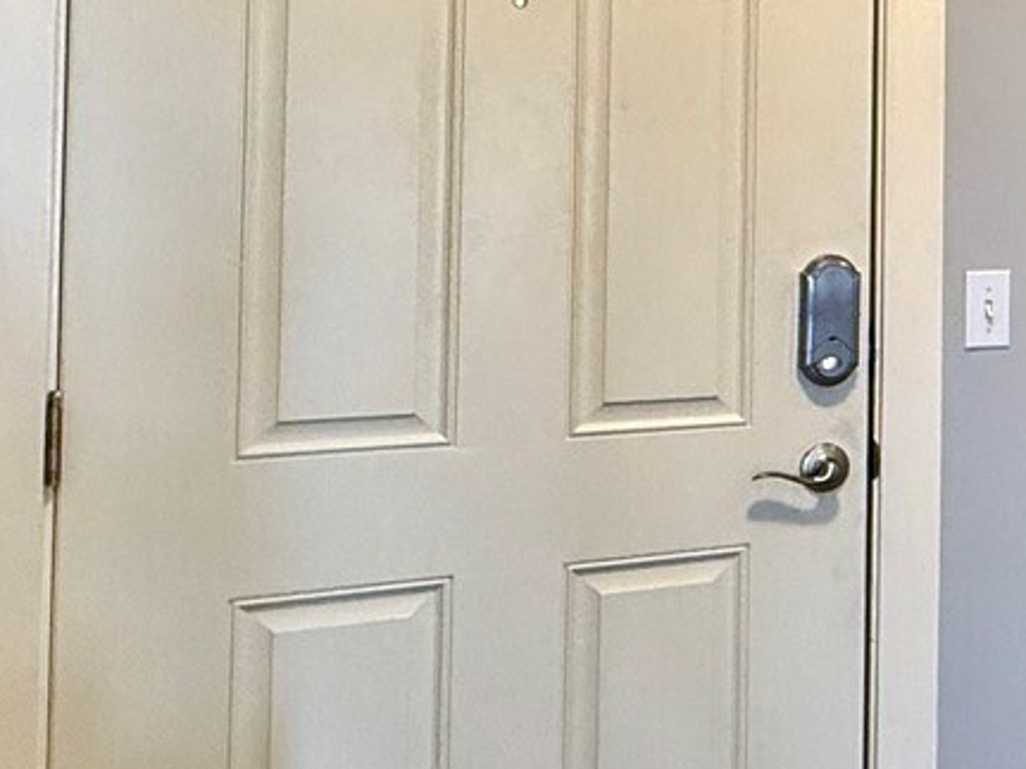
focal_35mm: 52
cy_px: 152
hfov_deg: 30.3
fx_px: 1541
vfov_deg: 27.5
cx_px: 1285
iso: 400
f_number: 2.2
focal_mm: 2.22
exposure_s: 1/120
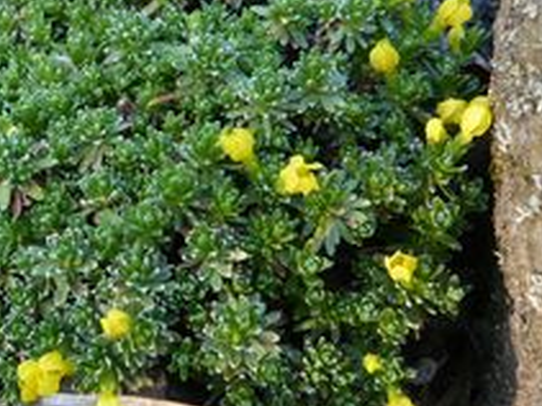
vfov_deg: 27.2
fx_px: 829
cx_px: 121
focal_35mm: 53
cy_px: 118
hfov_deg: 35.2
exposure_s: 1/50
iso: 100
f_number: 2.8
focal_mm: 4.6
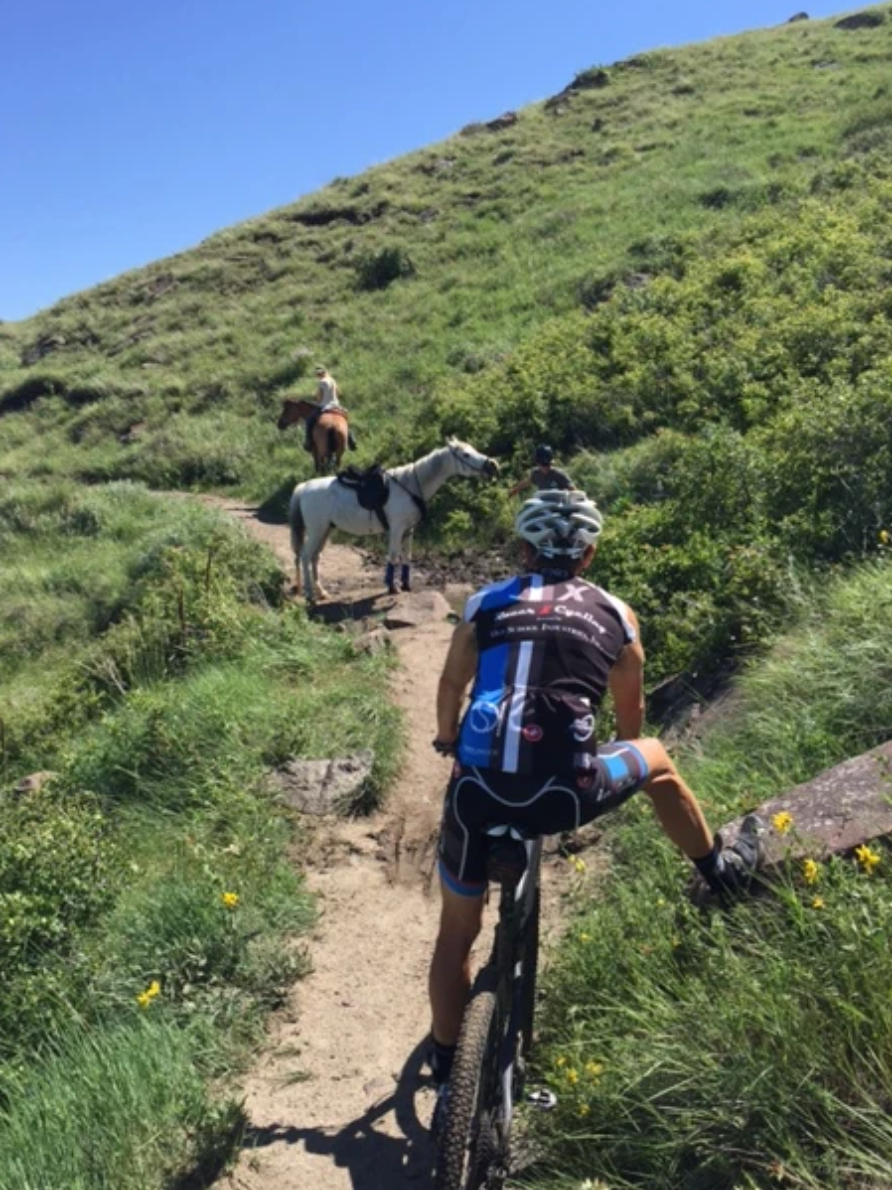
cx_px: 417
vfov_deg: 58.4
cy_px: 608
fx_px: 1065
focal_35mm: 31
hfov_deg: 45.4
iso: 32
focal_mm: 4.15
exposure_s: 1/1582
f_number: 2.2
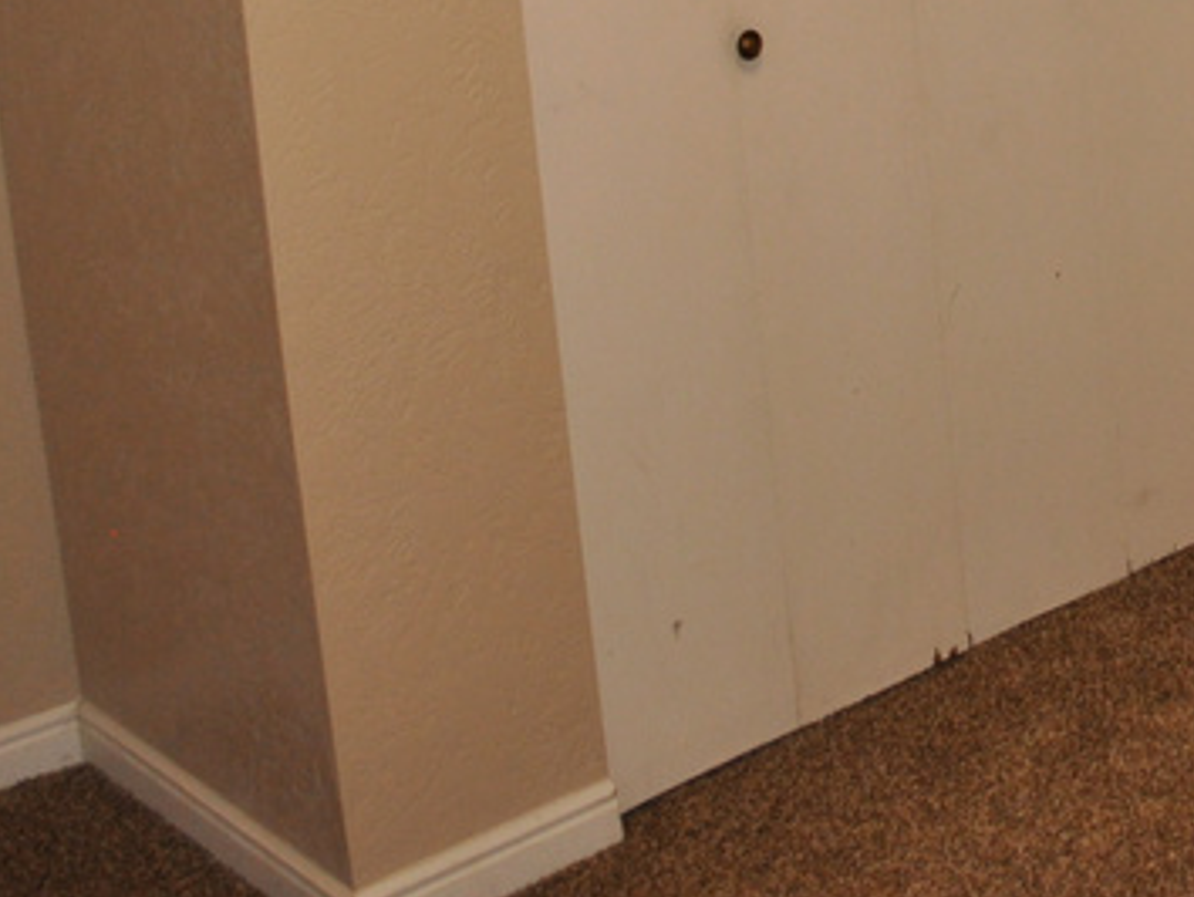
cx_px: 1147
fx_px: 2589
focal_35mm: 75
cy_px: -243
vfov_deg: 18.4
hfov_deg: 24.9
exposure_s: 1/60
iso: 800
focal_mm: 18
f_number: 3.5
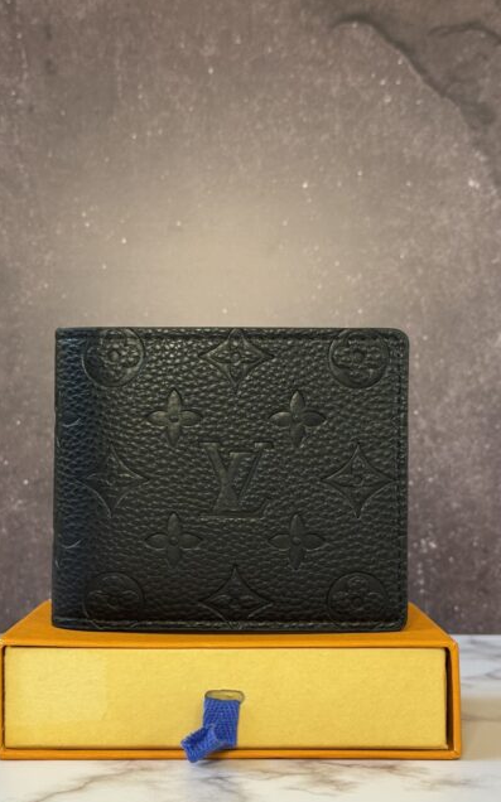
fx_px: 1399
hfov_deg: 20.3
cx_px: 233
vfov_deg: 32.0
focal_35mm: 64
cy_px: 458
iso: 250
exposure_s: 1/60
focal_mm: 6.76
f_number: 1.78
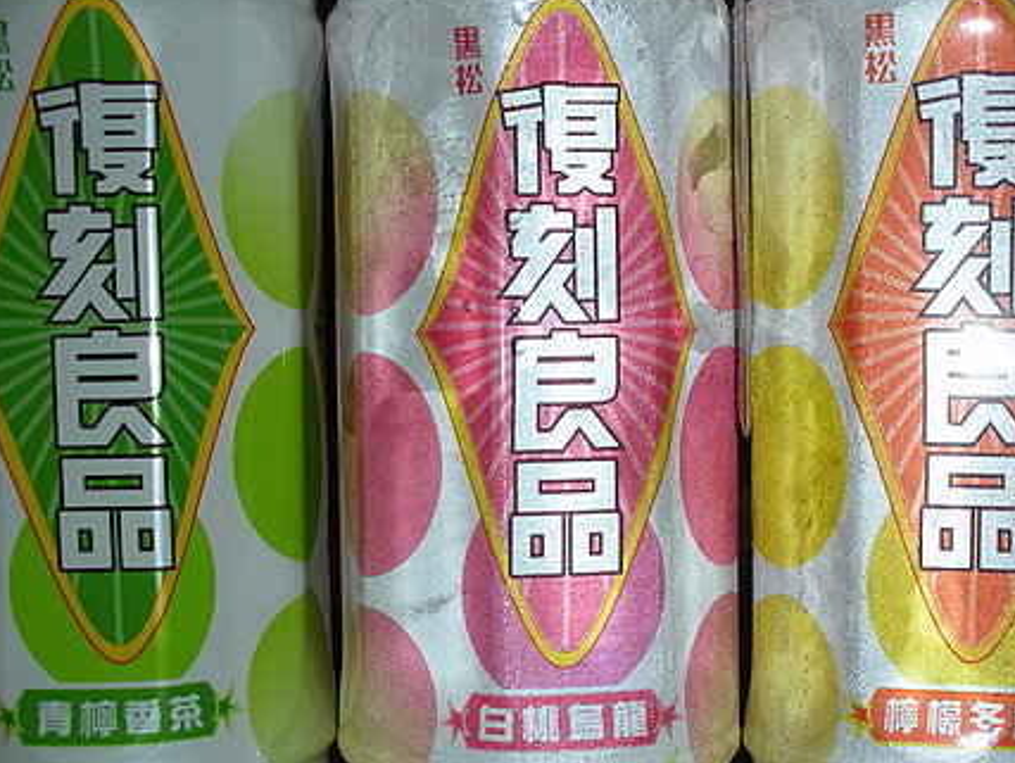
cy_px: 431
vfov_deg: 23.7
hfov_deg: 31.2
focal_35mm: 62
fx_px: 1819
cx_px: 547
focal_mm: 8.8
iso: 50
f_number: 3.7
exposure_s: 1/60.1
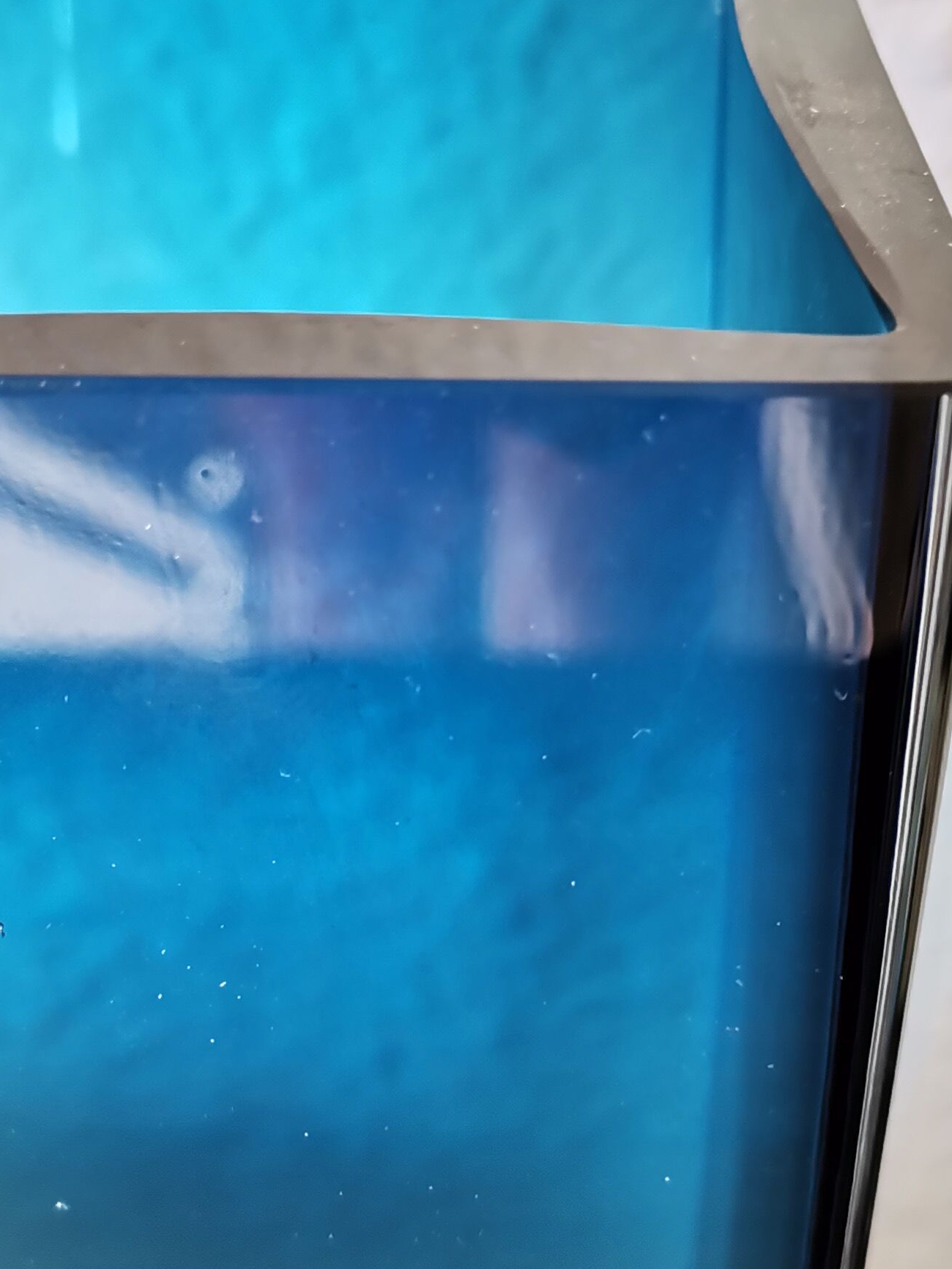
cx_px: 358
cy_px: 770
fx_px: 2200
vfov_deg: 32.1
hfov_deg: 24.4
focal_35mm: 60
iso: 125
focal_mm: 4.75
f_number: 1.8
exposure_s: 1/100
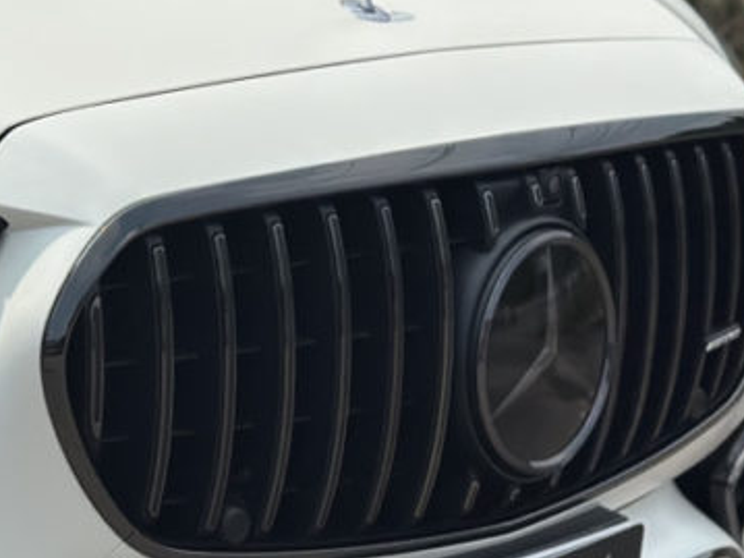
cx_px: -187
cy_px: 259
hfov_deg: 13.9
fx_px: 2944
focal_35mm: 137
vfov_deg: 10.8
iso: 100
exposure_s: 1/15873
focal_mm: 6.86
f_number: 1.78
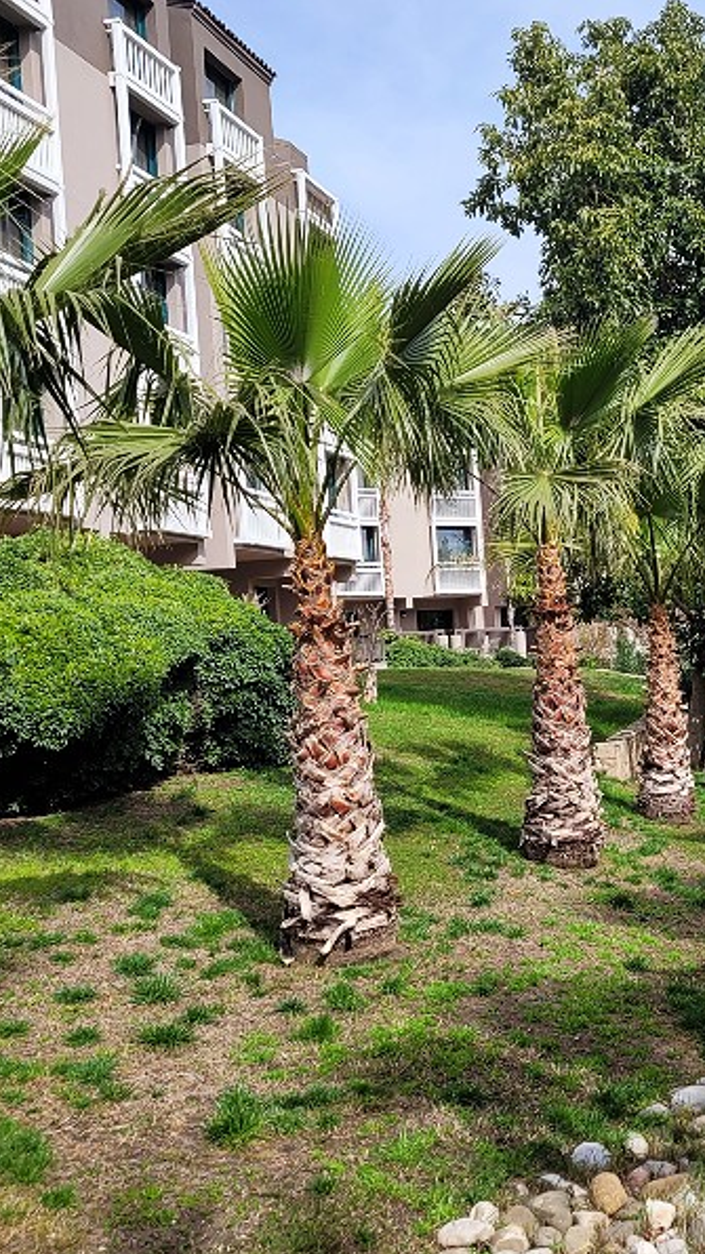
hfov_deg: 29.2
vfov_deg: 52.8
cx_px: 701
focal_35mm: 38
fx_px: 1264
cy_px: 629
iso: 40
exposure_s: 1/1737
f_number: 1.8
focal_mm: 5.4
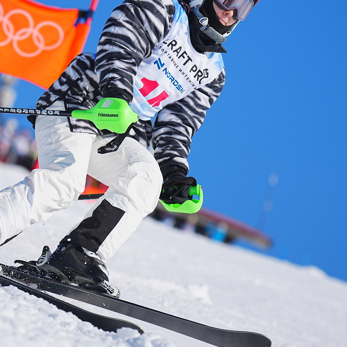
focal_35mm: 248
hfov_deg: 7.1
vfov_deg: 7.1
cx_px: 96
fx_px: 2813
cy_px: 142
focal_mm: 120
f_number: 2.8
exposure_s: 1/4000
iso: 100
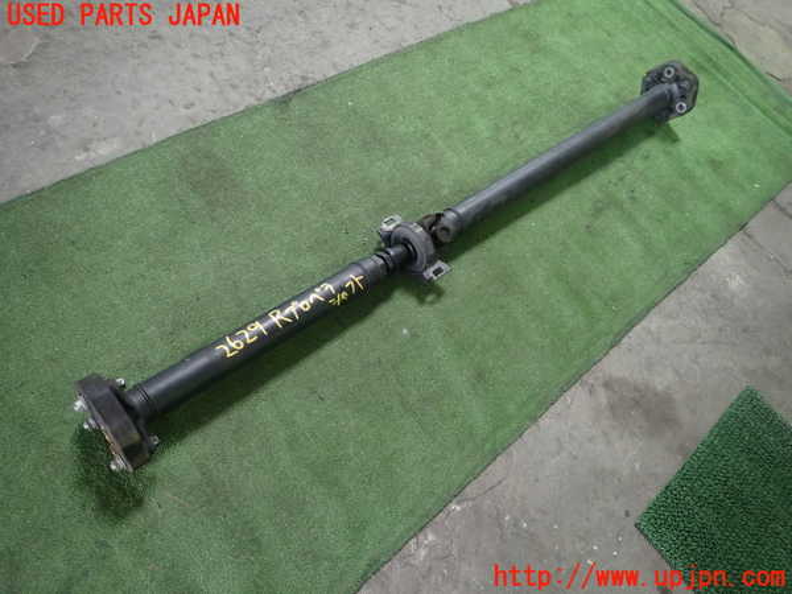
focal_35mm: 25
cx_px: 396
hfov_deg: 69.4
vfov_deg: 54.9
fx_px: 572
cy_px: 297
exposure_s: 1/30
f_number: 2
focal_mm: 4.5
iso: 250
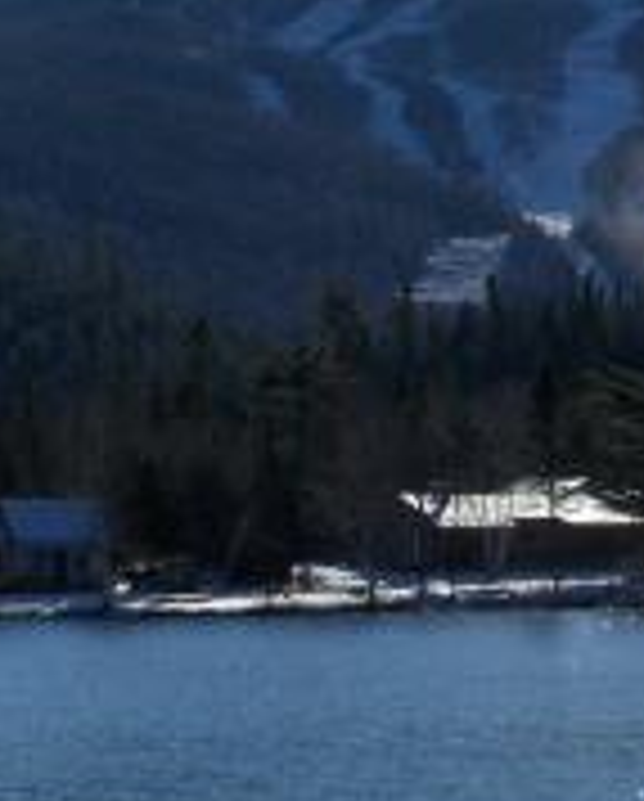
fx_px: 4777
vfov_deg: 9.6
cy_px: 310
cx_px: 642
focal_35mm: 201
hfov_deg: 7.7
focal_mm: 13.7
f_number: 6.3
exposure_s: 1/800
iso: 200
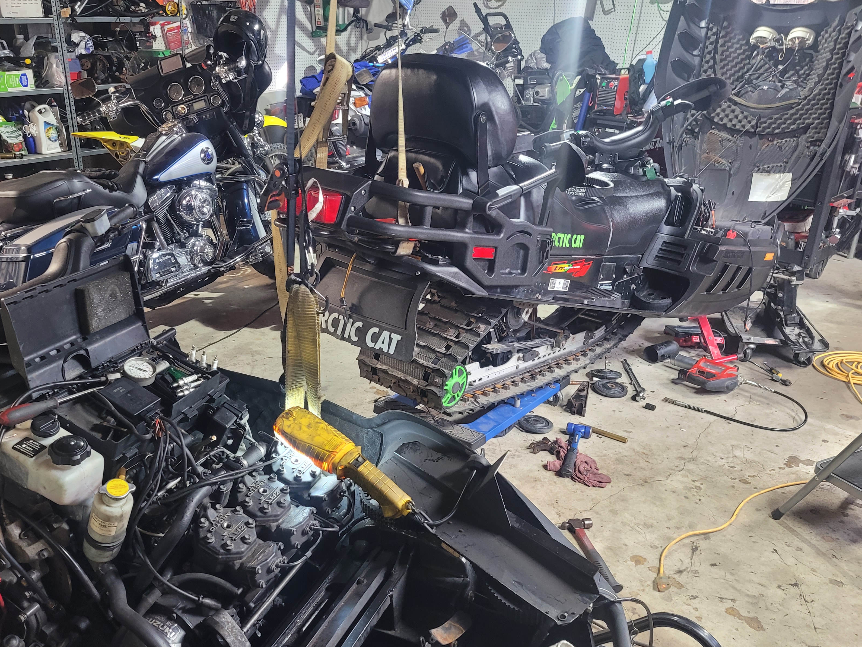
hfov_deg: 55.1
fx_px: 822
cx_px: 363
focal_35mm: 33
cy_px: 340
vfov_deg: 42.9
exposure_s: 1/40
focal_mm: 5.4
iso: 250
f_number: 1.8
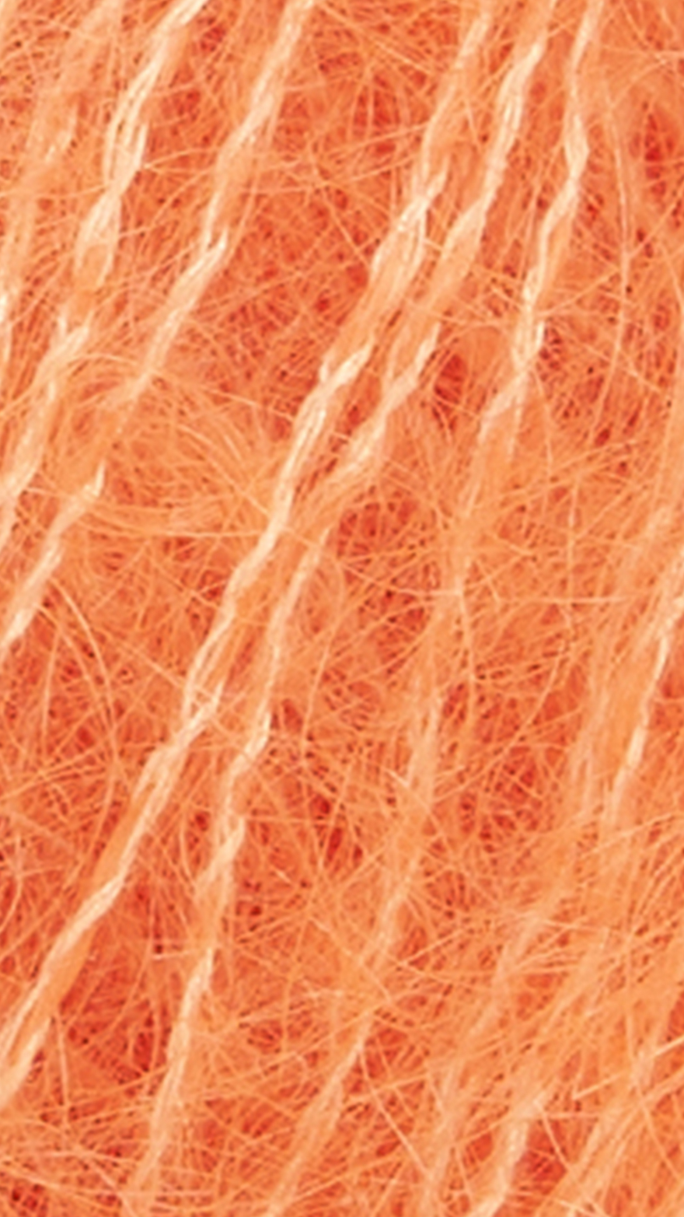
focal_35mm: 233
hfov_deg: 5.1
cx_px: -773
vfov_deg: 9.3
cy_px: 546
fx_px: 7515
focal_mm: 58
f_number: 11
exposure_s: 1/125
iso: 200
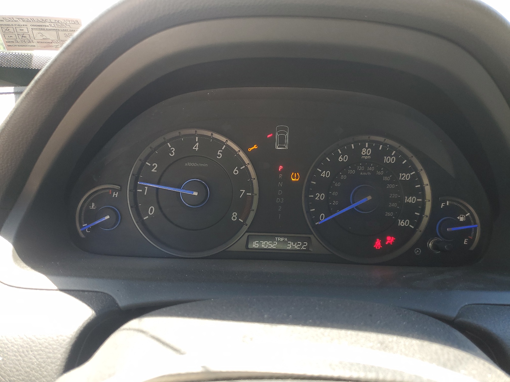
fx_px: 383
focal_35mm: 26
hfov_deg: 67.3
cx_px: 255
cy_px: 191
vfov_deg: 53.1
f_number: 1.5
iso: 50
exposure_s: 1/208
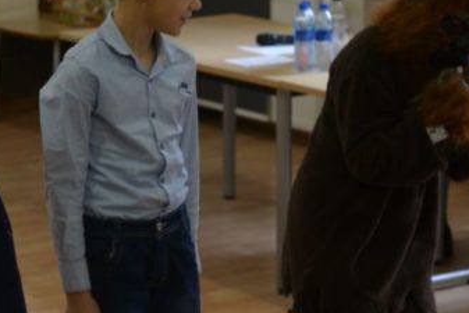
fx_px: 1981
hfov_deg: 13.1
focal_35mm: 152
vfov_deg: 9.0
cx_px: -97
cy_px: 212
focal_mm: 50
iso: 800
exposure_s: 1/50
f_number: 4.5
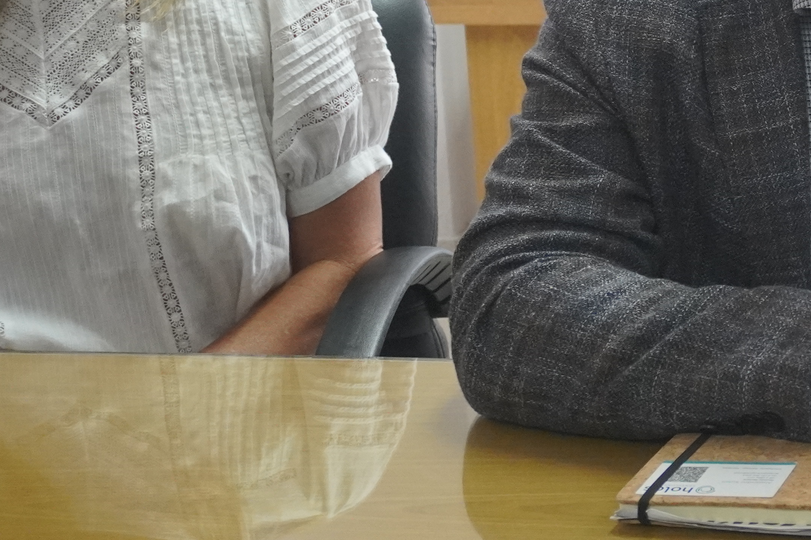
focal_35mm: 109
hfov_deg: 17.7
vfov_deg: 12.5
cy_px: 122
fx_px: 2455
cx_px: 1019
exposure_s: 1/160
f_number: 4.5
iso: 2500
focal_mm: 26
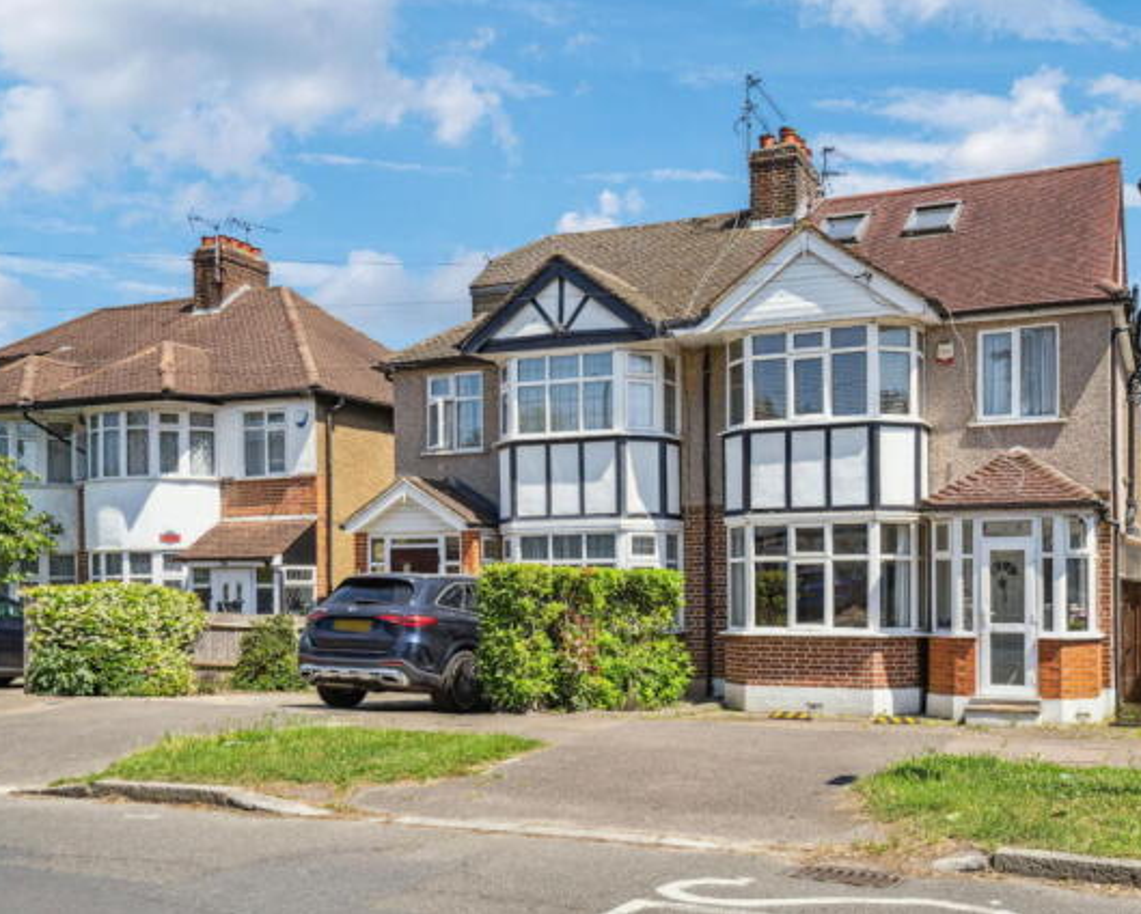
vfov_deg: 41.2
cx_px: 661
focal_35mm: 36
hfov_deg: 50.0
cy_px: 447
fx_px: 1217
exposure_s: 1/1250
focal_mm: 31
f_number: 5.6
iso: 640
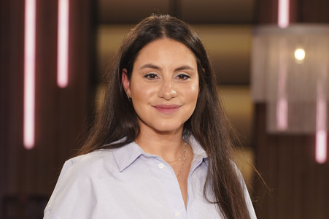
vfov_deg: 14.2
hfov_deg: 21.3
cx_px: 164
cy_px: 110
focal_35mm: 96
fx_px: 877
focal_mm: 96
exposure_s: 1/125
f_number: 4
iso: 1600
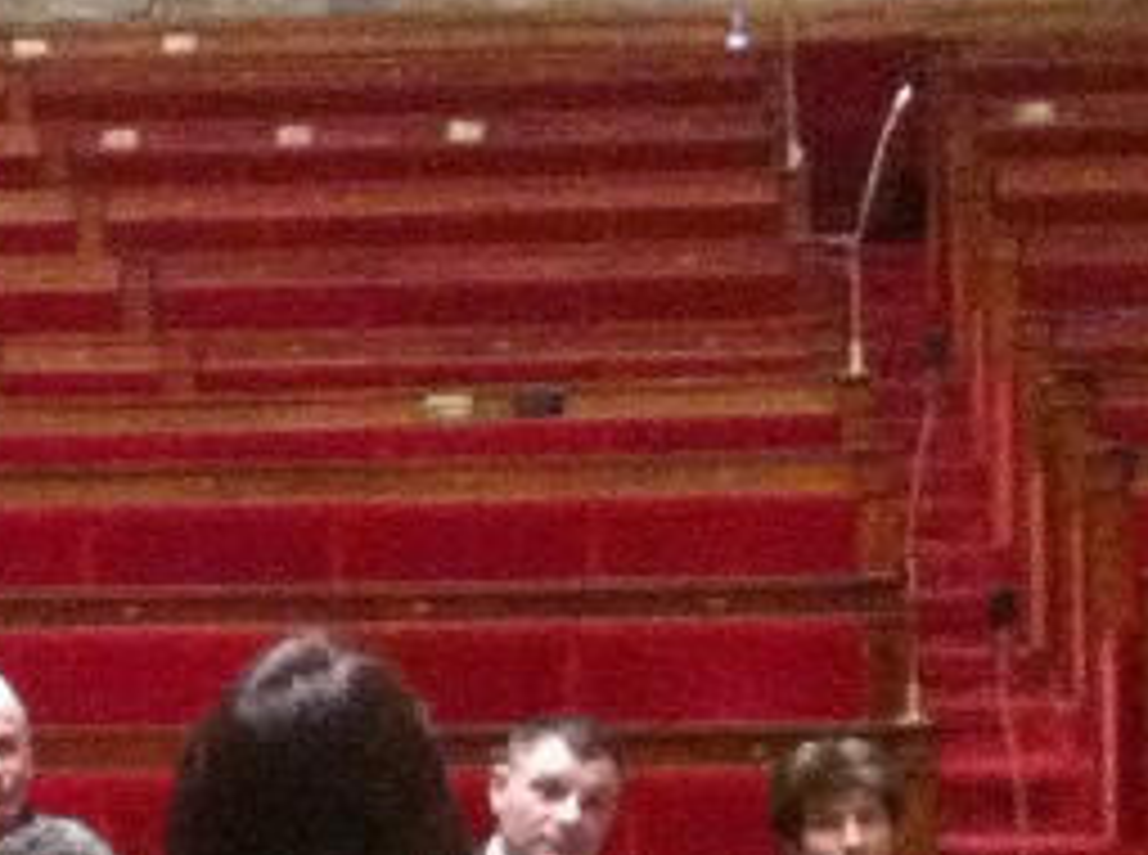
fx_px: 5889
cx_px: -788
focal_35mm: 178
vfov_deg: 8.3
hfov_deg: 10.6
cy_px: 688
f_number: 2.8
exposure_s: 1/17
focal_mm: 3.85
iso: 1000
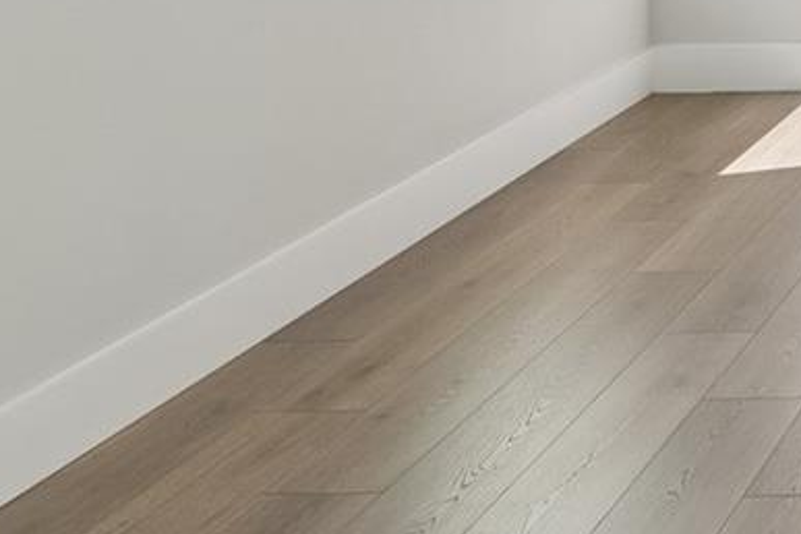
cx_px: 1457
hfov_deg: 21.1
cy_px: -284
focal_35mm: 62
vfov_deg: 19.0
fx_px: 1379
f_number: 7.1
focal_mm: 10
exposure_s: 1/25
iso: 100
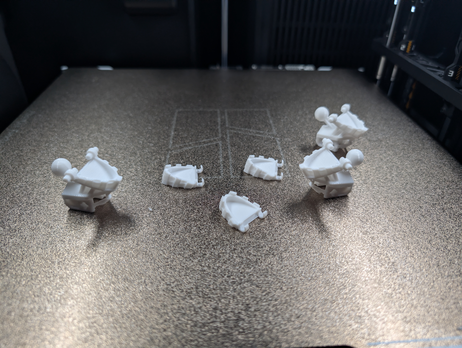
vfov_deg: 56.9
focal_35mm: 24
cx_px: 231
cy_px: 174
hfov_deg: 71.5
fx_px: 321
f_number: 1.68
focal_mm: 6.9
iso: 281
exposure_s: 1/196
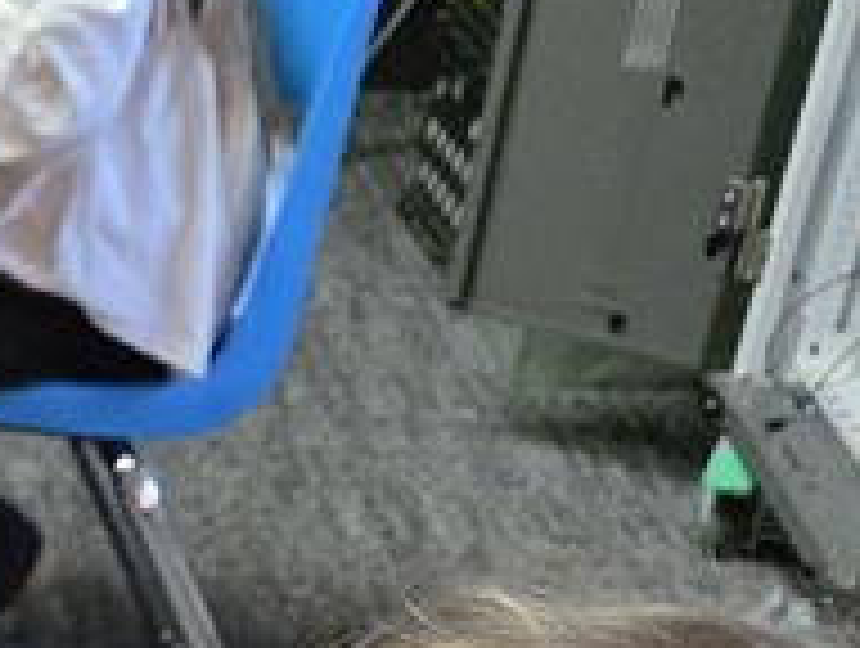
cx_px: -1328
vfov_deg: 11.0
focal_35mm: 123
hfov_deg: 12.1
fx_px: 3062
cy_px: 1305
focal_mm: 6.3
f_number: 1.7
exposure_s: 1/120
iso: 1250
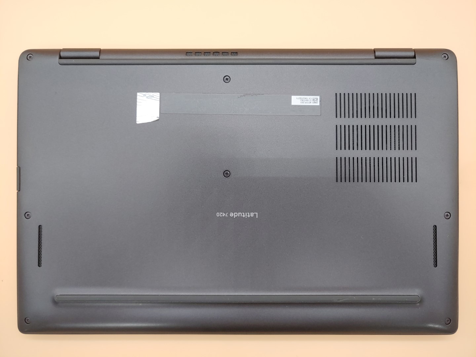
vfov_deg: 53.1
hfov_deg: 67.3
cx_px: 238
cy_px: 178
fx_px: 358
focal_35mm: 26
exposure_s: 1/120
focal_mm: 4.36
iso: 50
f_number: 1.8
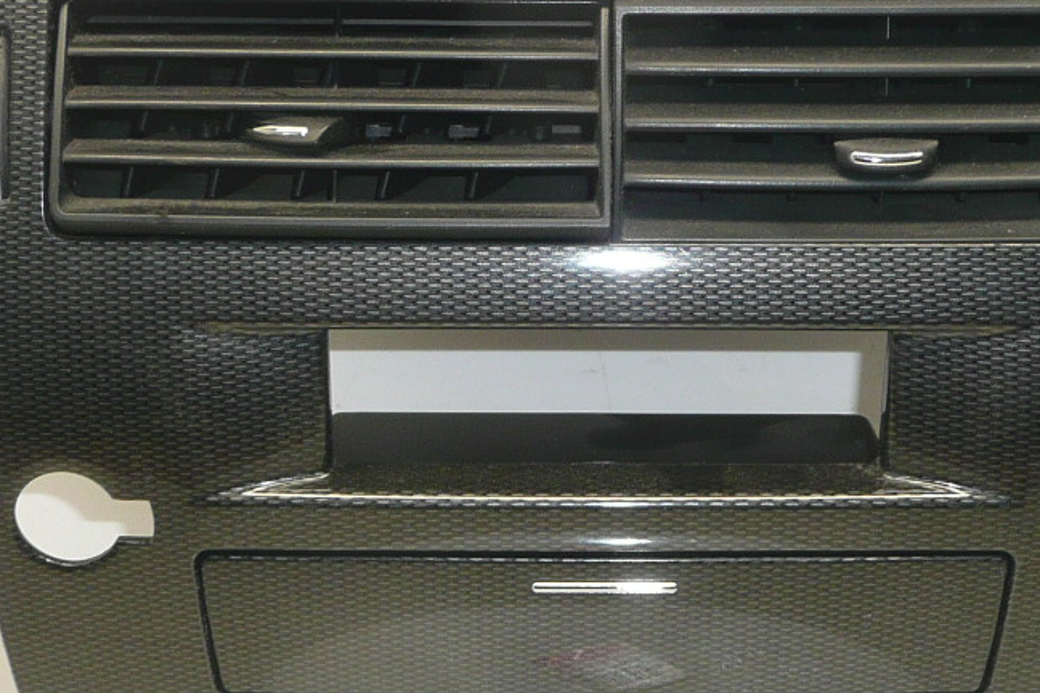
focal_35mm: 74
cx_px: 562
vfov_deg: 18.4
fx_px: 2138
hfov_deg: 27.3
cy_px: 451
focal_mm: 4.6
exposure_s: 1/30
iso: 100
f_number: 3.3
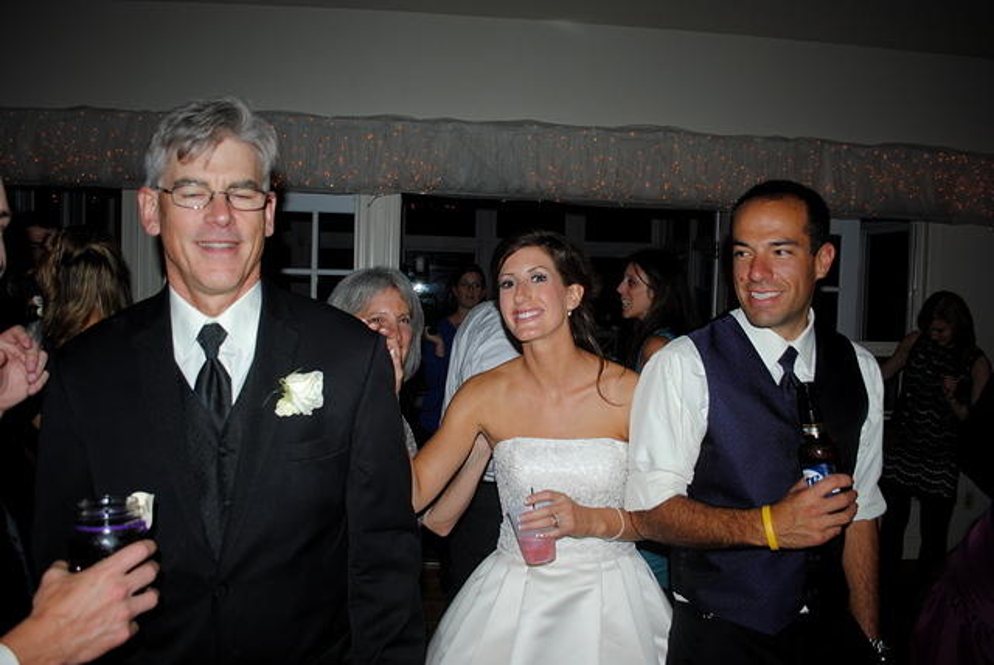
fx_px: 746
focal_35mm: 27
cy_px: 332
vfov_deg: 48.0
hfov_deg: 67.3
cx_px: 497
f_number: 3.5
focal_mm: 18
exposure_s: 1/60
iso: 200
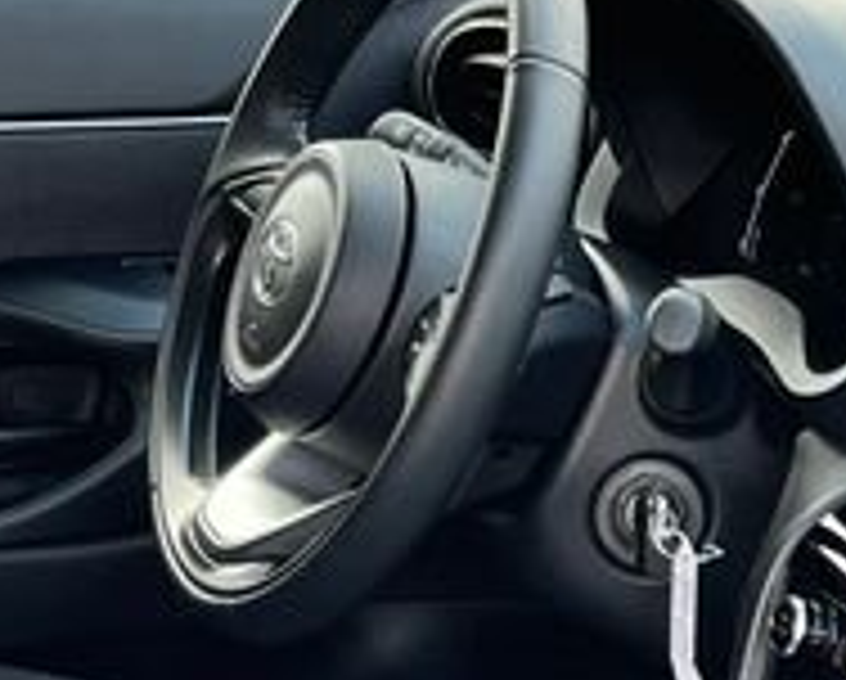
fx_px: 3461
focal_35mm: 138
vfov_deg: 10.7
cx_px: 842
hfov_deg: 13.7
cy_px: 1121
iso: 100
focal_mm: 5.1
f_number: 1.6
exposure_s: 1/121
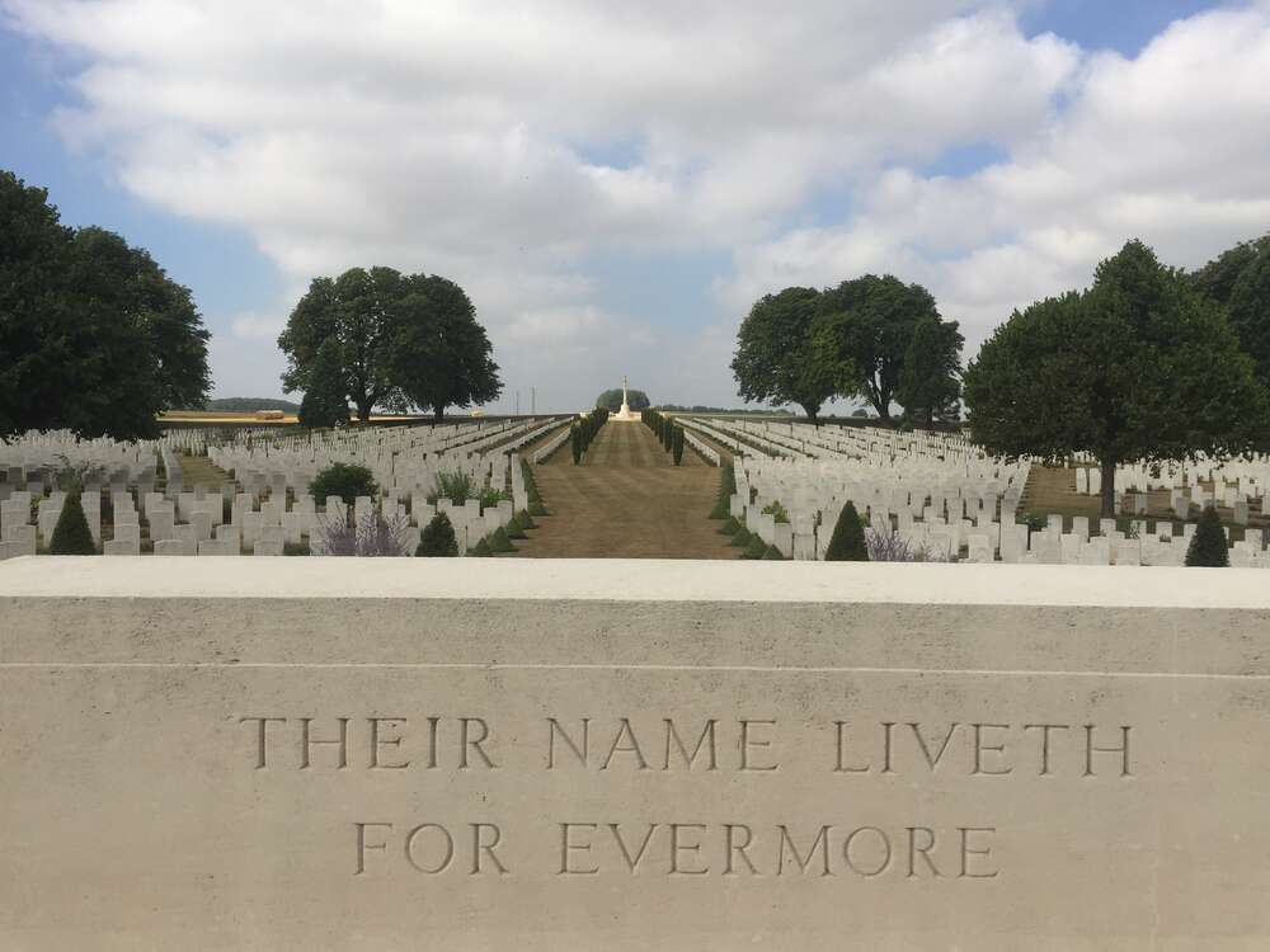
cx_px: 635
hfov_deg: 61.7
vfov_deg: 48.2
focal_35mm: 29
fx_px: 1064
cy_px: 476
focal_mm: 4.15
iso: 32
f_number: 2.2
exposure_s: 1/2825
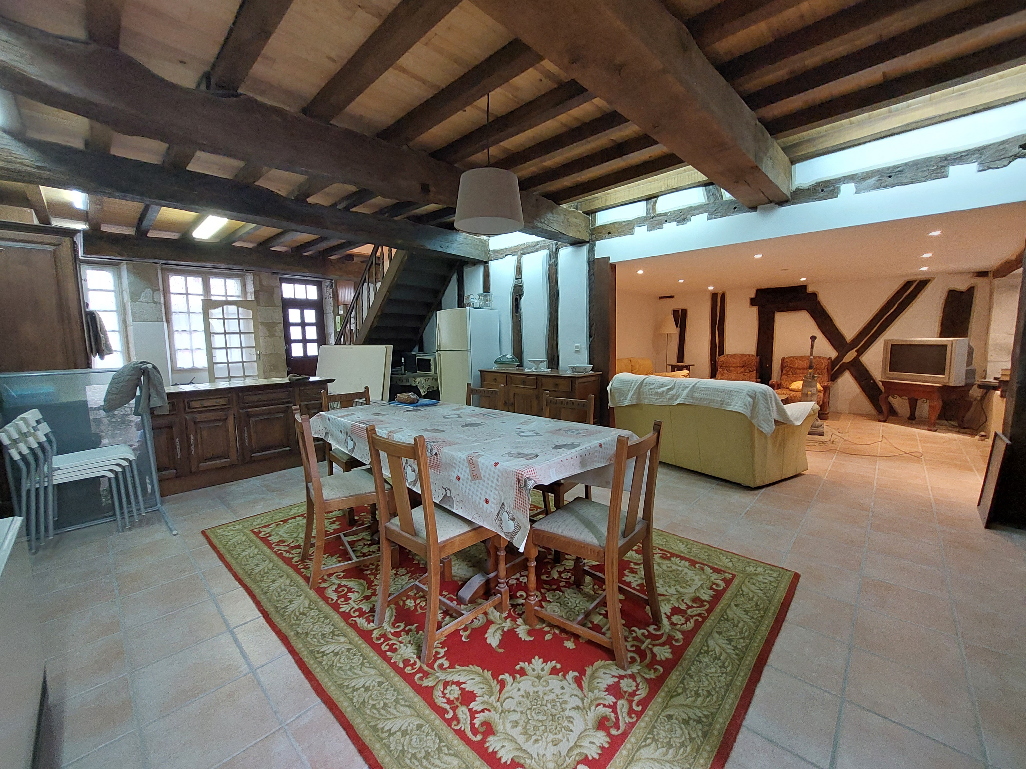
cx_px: 513
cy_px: 384
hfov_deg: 106.2
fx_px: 385
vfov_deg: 89.9
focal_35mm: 13
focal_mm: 1.74
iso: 320
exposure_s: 1/33
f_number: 2.2
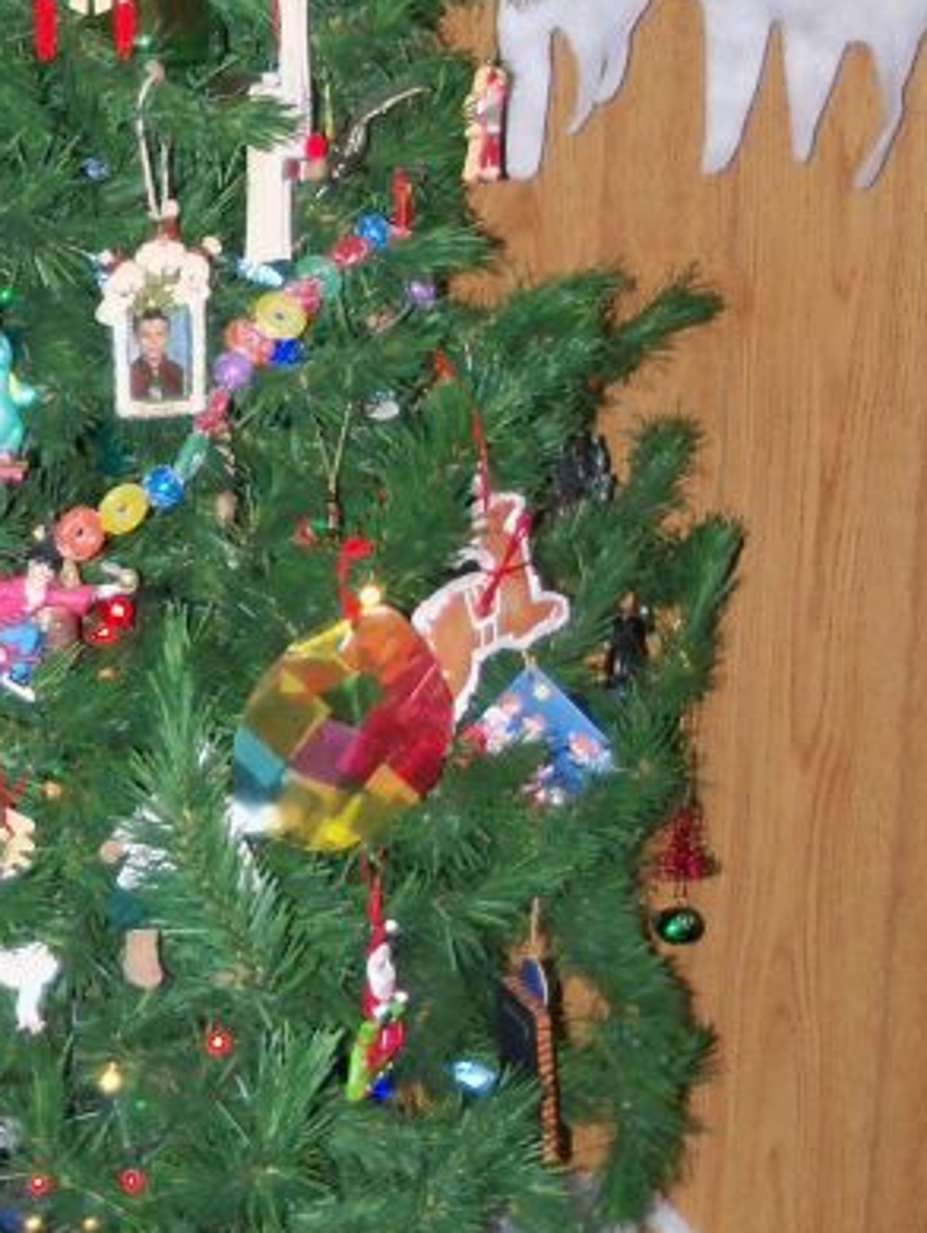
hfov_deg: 13.2
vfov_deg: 17.9
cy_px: 338
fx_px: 3888
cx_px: -247
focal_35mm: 109
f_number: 3.5
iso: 200
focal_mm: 6.2
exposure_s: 1/30
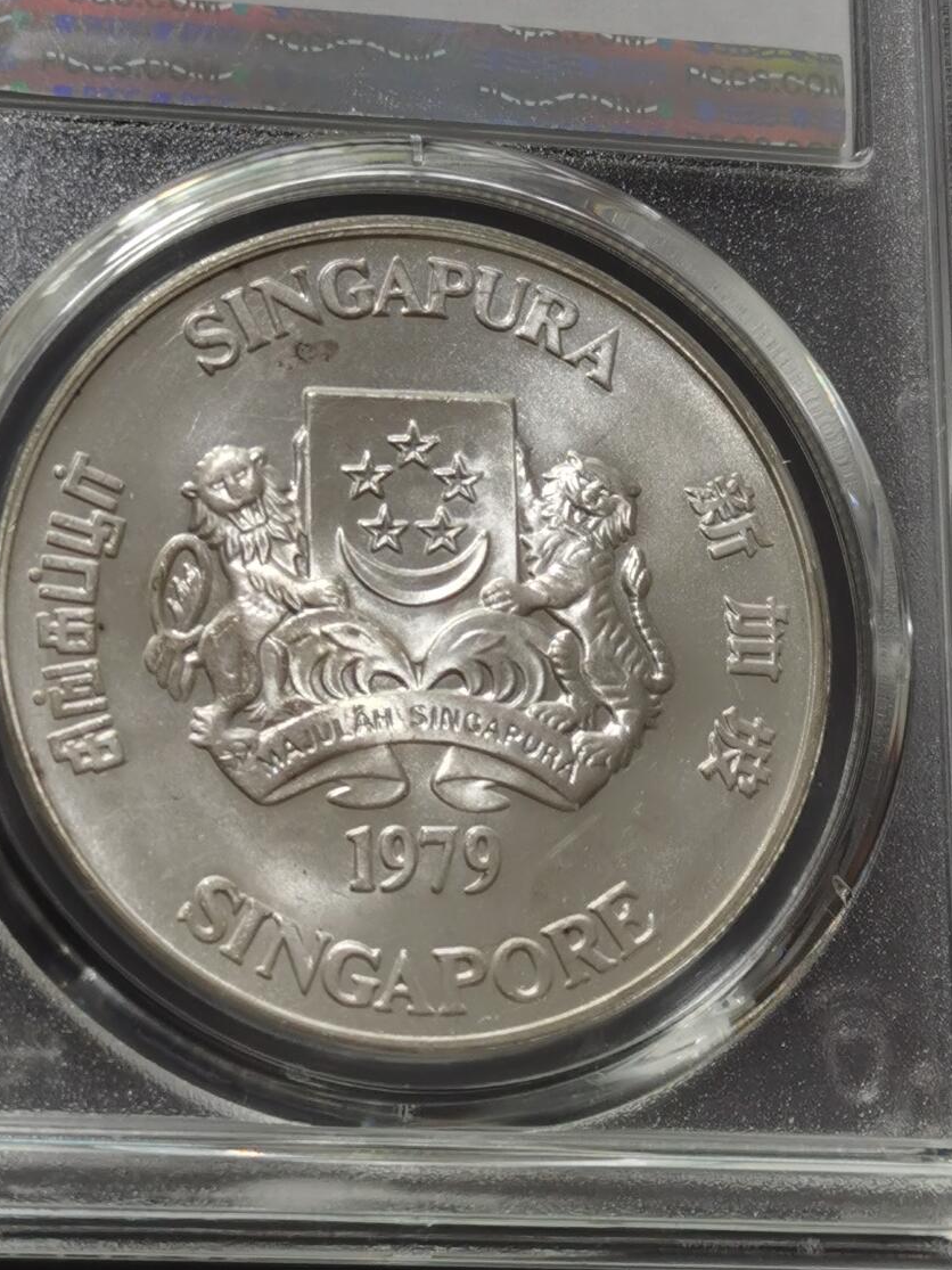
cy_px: 329
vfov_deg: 17.3
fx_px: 4144
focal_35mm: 113
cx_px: 378
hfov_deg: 13.1
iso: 50
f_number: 1.8
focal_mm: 5.58
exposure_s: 1/148
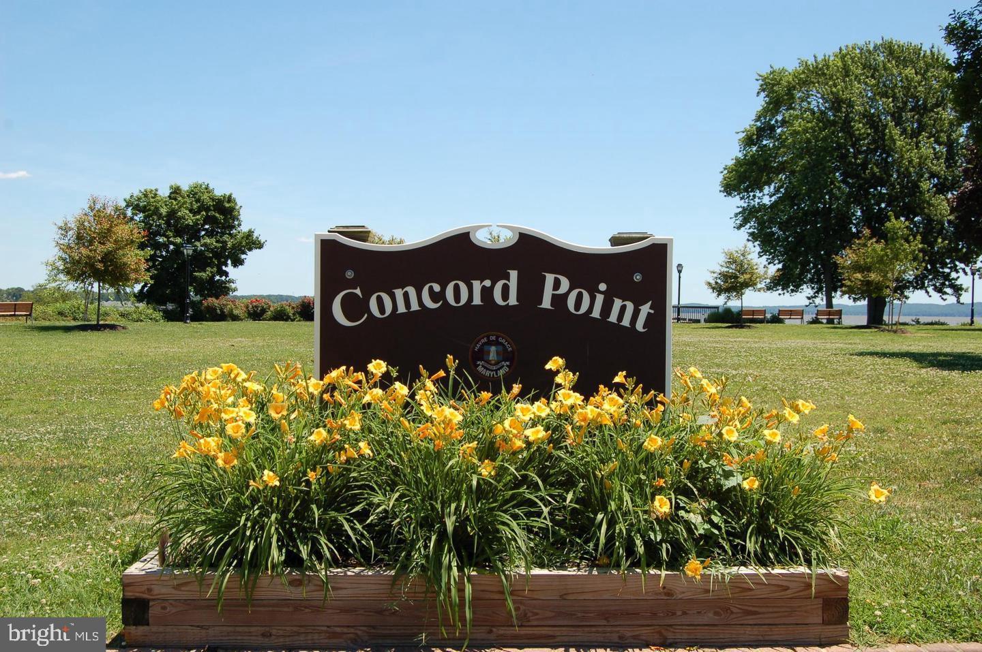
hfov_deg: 43.6
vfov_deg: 29.8
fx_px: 1226
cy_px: 326
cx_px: 491
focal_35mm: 45
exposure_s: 1/320
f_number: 9
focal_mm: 30
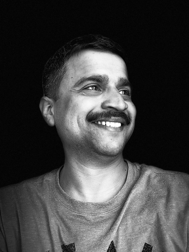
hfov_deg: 46.8
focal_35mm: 30
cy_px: 126
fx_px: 218
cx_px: 94
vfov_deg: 60.0
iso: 320
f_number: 1.9
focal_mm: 2.69
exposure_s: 1/47
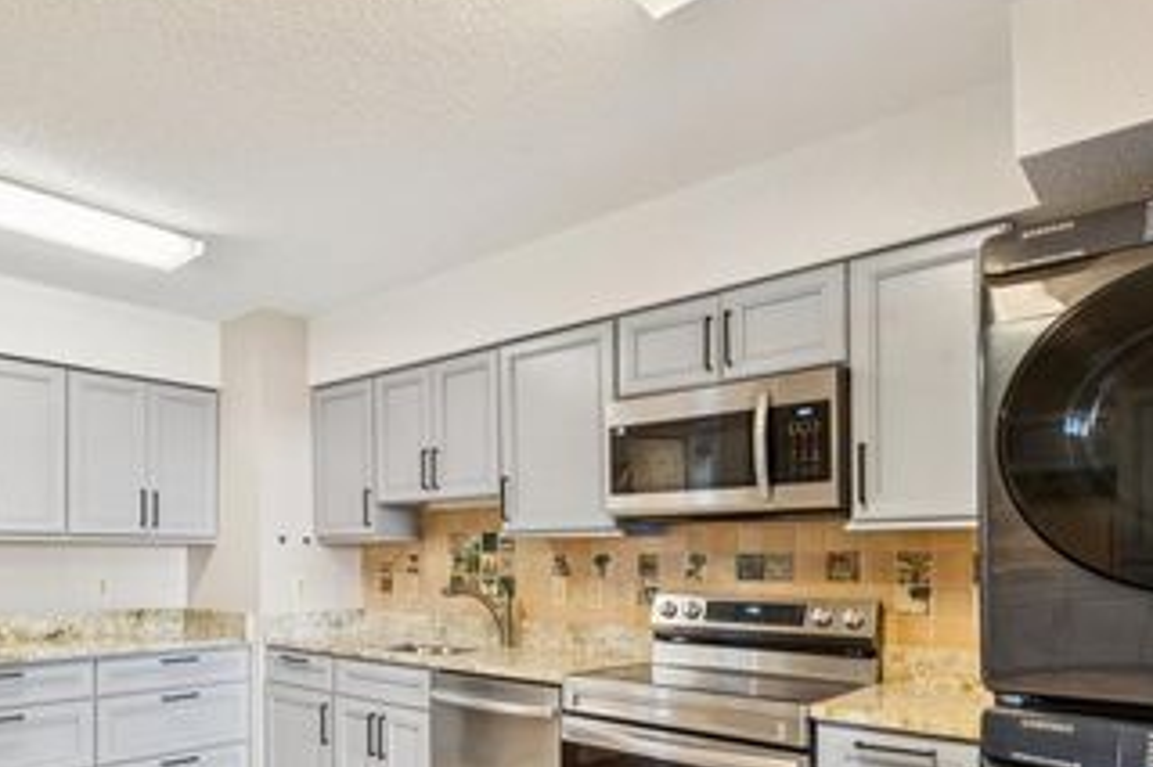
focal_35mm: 25
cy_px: 546
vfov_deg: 49.8
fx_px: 800
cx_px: 425
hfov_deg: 70.3
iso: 500
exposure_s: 1/5
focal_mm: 16
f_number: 9
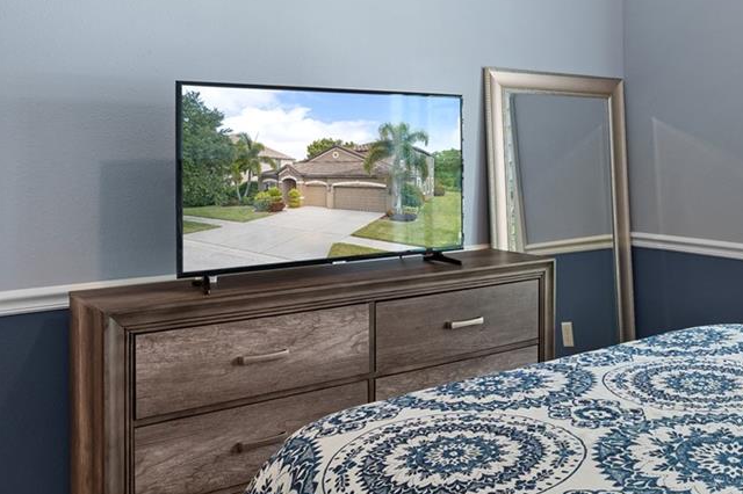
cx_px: 611
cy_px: 146
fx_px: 825
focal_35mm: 40
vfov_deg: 32.9
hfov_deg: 45.6
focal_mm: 16
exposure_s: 1/50
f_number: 8
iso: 250
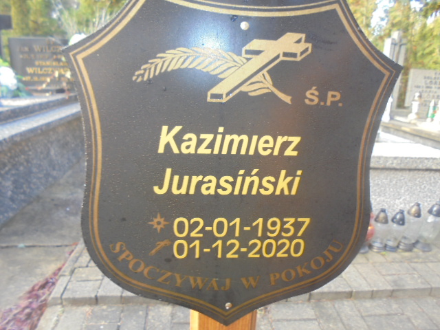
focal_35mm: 26
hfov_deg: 67.3
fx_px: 330
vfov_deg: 53.1
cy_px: 165
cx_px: 220
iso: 160
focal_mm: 4.6
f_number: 3.5
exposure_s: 1/30
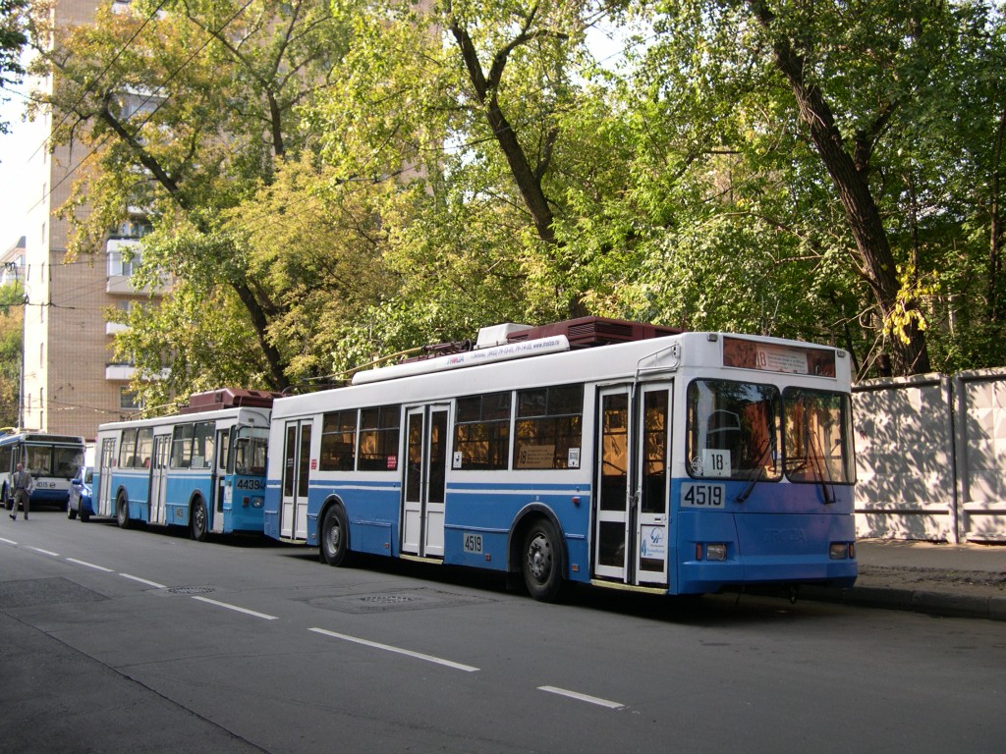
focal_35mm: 38
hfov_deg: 49.0
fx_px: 1104
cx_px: 503
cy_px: 377
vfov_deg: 37.7
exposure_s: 1/232
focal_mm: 8
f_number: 2.8
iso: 100
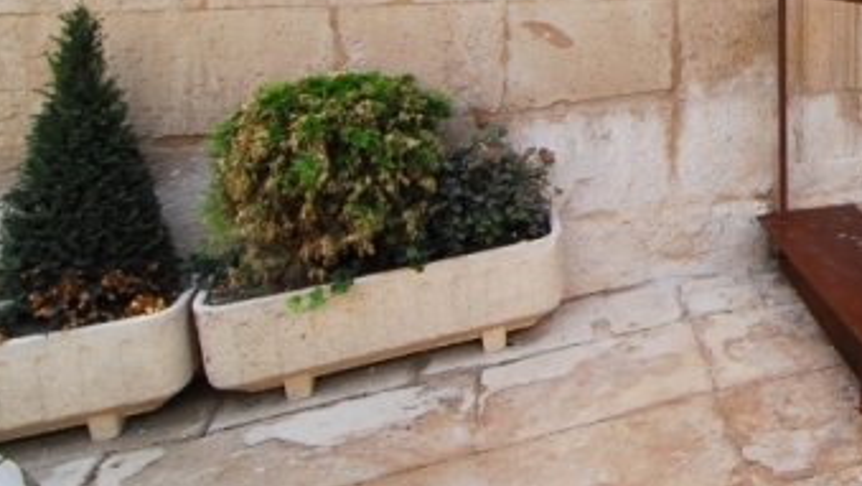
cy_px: -79
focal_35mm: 39
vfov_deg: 27.2
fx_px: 896
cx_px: 956
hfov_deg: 40.9
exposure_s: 1/60
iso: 100
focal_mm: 11
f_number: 5
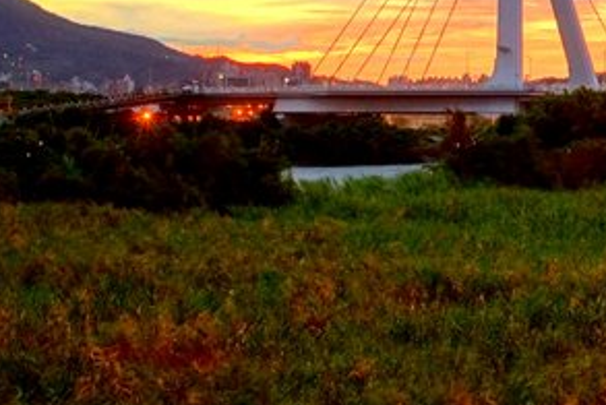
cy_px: -66
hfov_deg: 19.9
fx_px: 1550
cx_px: 831
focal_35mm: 92
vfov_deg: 14.5
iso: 800
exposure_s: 1/13
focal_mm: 20
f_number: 10
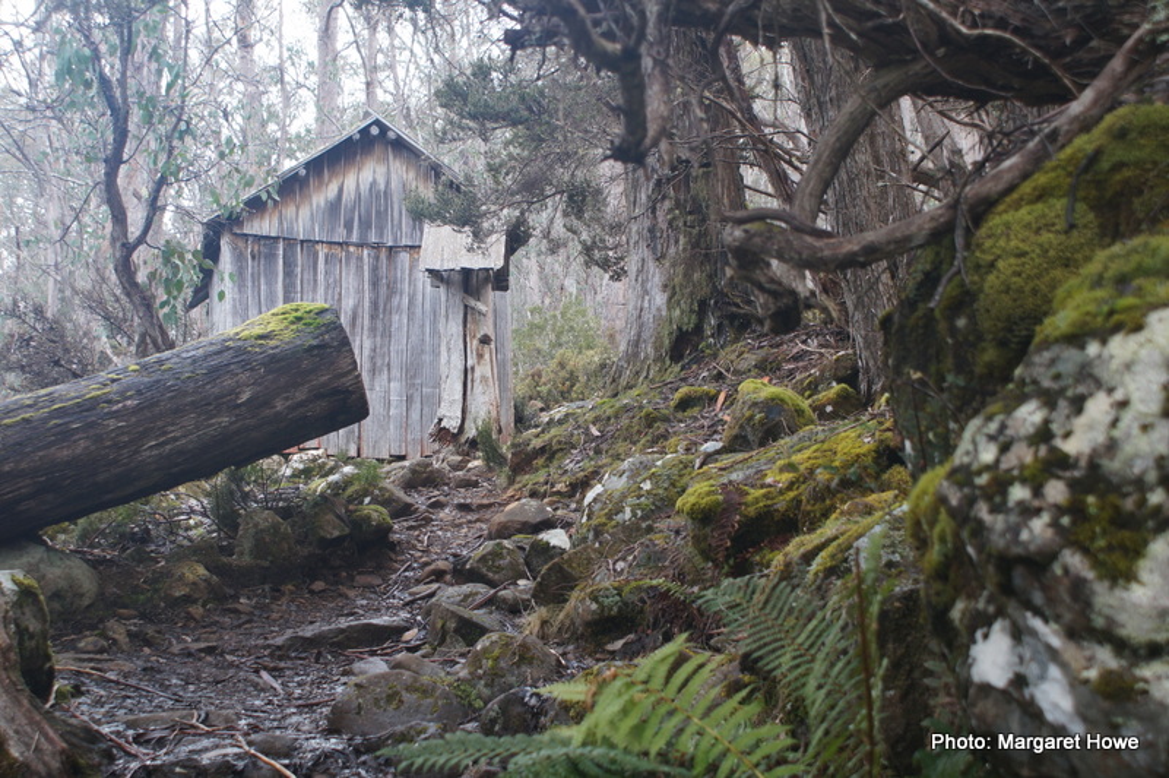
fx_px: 1703
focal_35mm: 52
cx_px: 584
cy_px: 389
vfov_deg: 25.7
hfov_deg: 37.9
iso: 320
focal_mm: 35
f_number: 5.6
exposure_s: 1/60
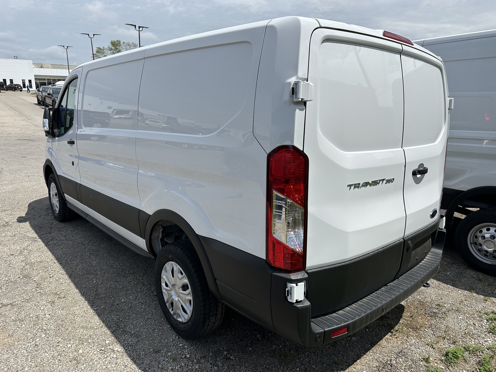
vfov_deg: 56.8
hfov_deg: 71.6
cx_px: 248
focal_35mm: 24
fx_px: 344
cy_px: 186
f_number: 1.78
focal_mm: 6.86
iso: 80
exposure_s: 1/8929
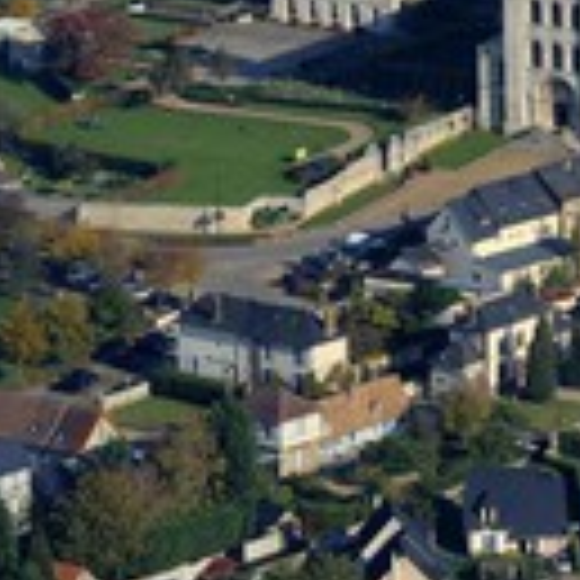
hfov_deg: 3.8
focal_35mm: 455
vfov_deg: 3.8
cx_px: 928
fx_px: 8625
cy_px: -36
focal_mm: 165
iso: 400
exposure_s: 1/800
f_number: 10
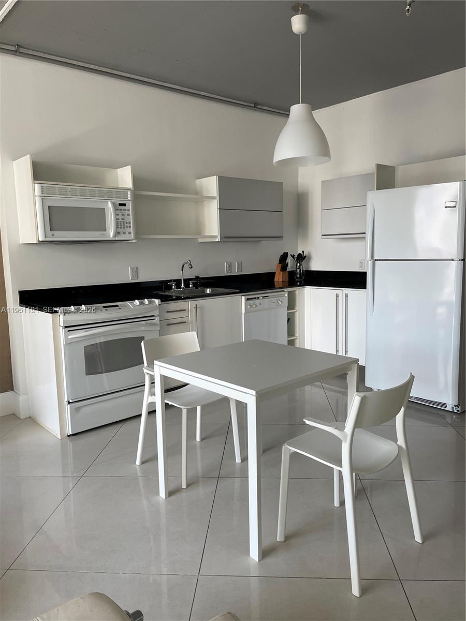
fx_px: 467
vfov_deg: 67.3
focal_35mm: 26
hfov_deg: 53.1
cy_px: 310
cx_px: 233
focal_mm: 4.2
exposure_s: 1/121
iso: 64
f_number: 1.6
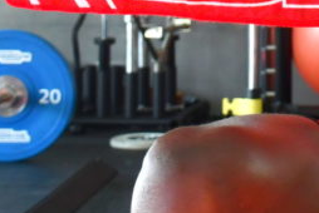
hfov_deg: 14.1
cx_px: 460
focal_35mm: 137
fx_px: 1215
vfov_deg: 9.8
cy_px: -86
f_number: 3.8
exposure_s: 1/250
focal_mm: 23
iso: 720
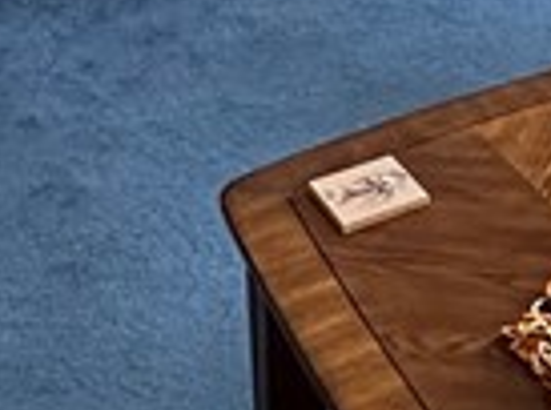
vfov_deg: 11.5
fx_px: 1667
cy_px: -579
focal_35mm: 105
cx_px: 639
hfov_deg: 17.9
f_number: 2.2
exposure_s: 1/120
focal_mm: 2.22
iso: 320
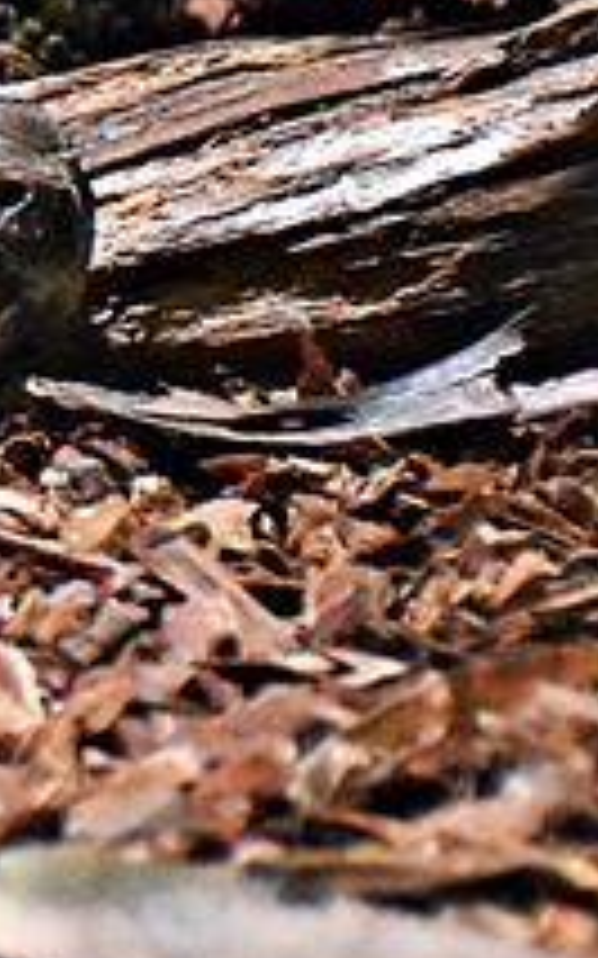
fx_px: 11899
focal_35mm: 456
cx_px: -1556
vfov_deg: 4.6
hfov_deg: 2.8
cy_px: 38
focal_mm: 62
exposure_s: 1/125
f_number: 5
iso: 6400
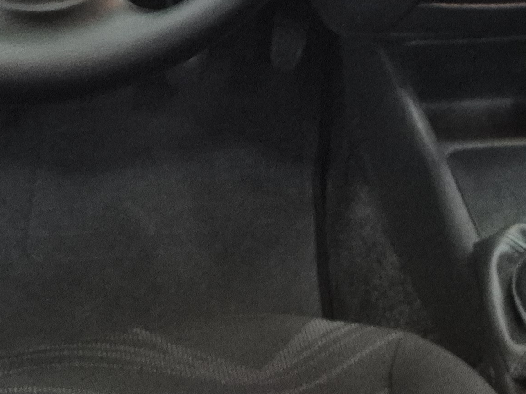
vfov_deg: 16.1
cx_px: 429
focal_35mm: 80
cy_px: -271
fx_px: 1214
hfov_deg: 24.0
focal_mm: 5.4
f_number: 1.8
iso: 1250
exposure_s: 1/60
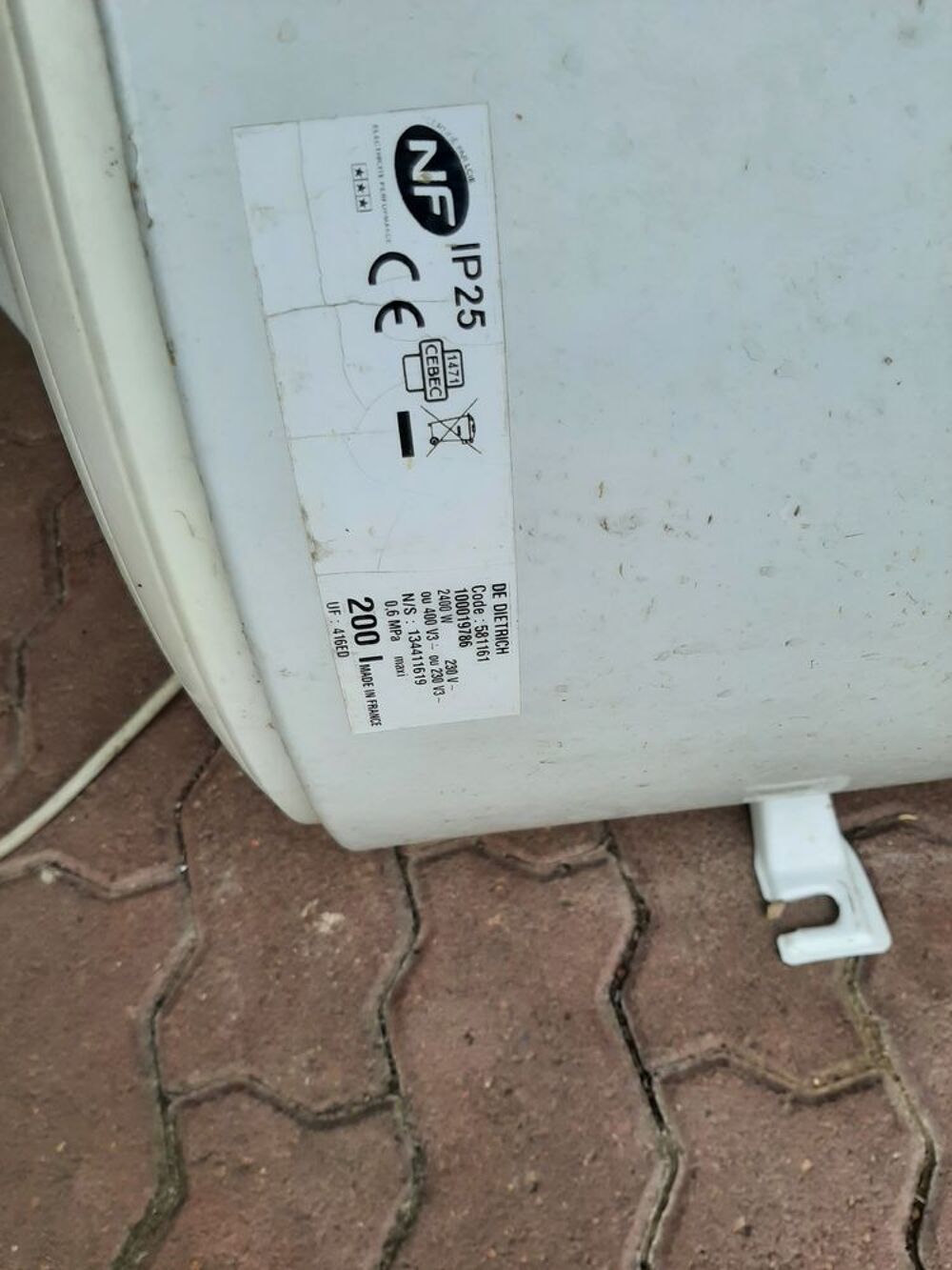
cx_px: 476
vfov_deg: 67.3
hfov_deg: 53.1
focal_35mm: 26
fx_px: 953
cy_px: 635
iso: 40
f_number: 1.7
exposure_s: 1/208
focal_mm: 3.93
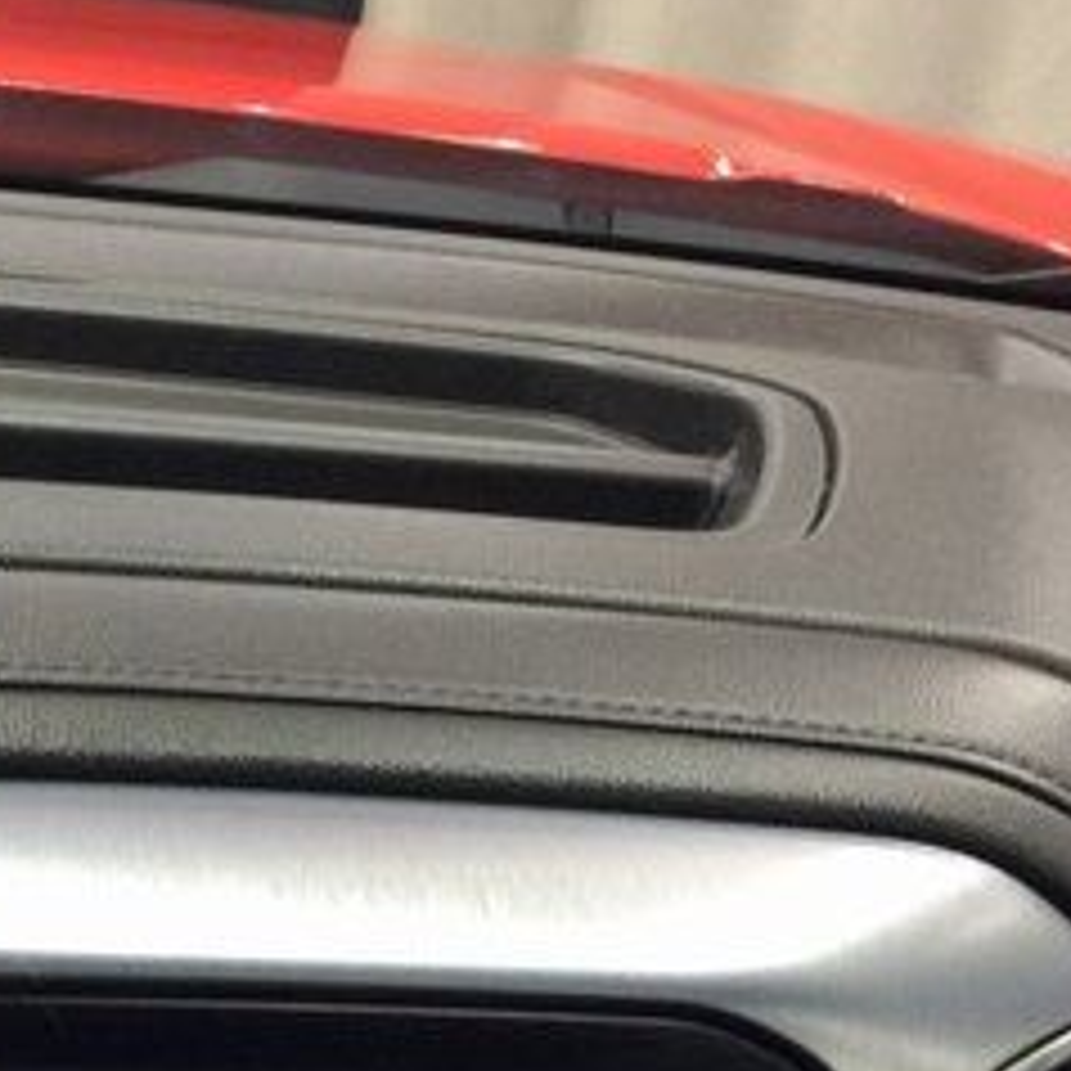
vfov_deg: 22.0
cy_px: 1040
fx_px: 2660
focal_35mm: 76
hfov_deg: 22.0
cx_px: 9
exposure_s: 1/24
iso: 100
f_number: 2.4
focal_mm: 3.3
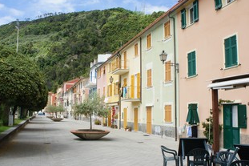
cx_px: 108
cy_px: 87
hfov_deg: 48.4
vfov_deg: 33.4
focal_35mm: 40
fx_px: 277
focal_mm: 18
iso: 250
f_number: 11
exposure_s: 1/250
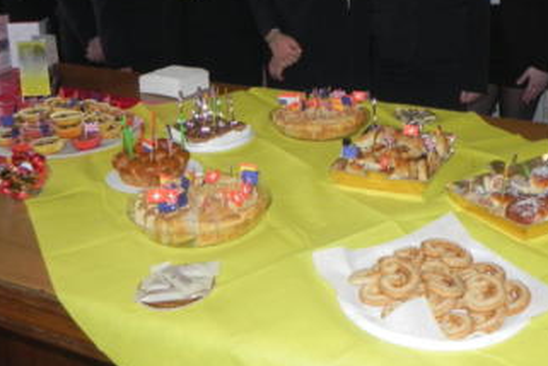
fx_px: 715
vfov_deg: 28.1
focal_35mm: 47
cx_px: 357
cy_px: 76
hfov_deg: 41.5
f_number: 2.8
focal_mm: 5.2
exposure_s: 1/30
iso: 200
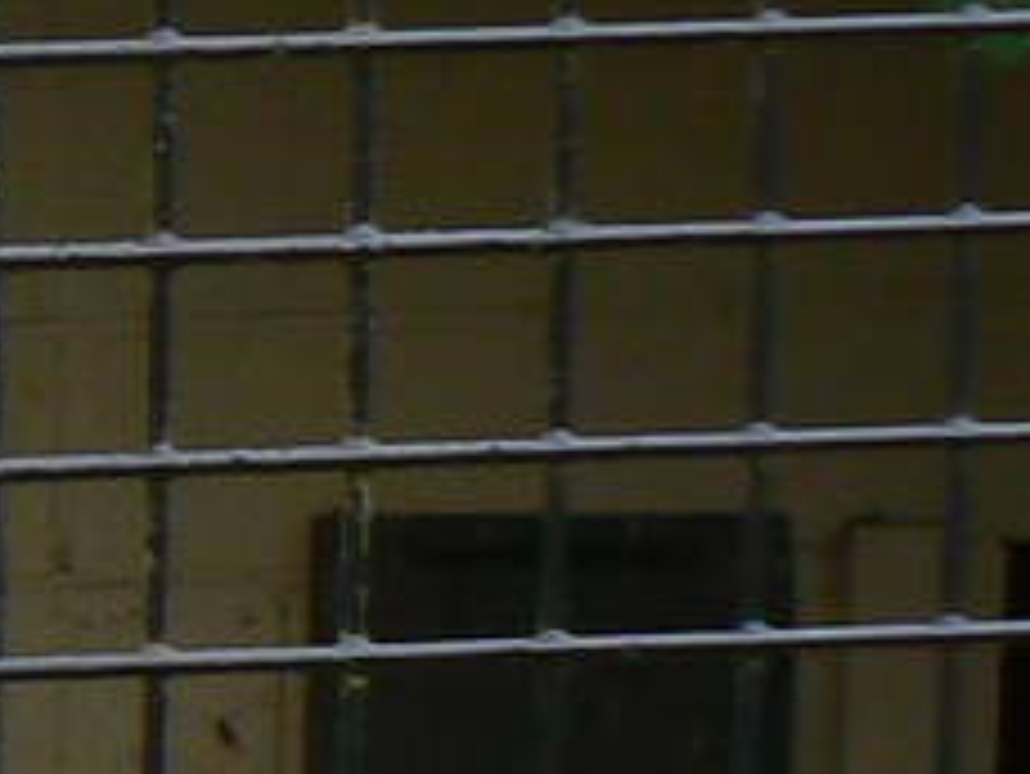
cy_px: 918
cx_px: -2330
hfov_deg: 6.9
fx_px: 7472
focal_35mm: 251
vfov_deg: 5.9
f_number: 4
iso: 80
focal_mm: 6
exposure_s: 1/80
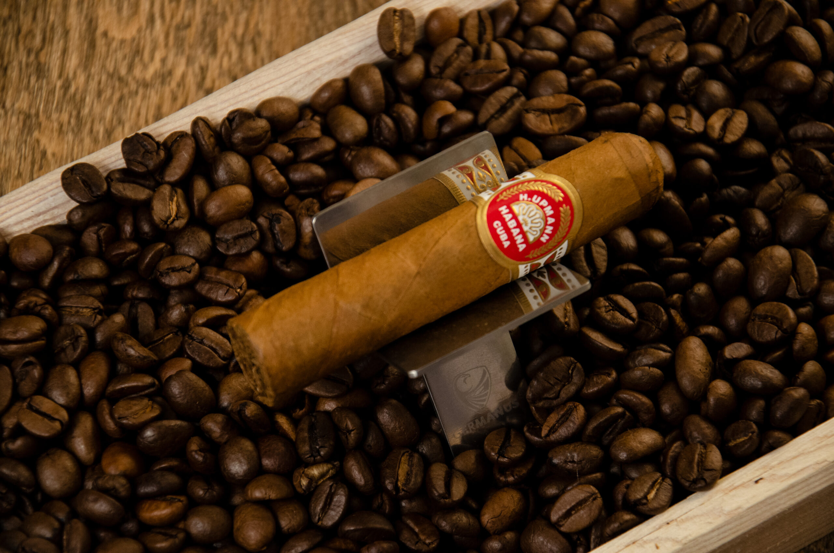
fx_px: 3641
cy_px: 276
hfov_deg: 13.1
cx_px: 417
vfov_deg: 8.7
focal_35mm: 158
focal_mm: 105
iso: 800
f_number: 5.6
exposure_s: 1/20
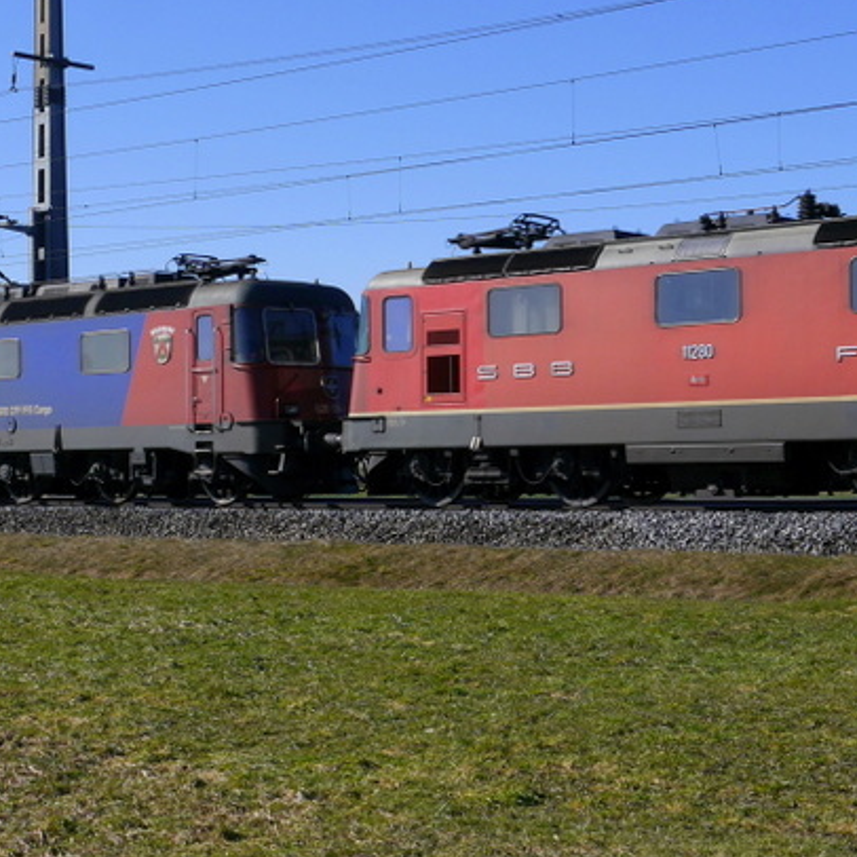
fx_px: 1877
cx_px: 494
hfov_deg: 25.7
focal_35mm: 67
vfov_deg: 25.7
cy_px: 419
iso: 160
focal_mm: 14
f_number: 9
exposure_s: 1/400
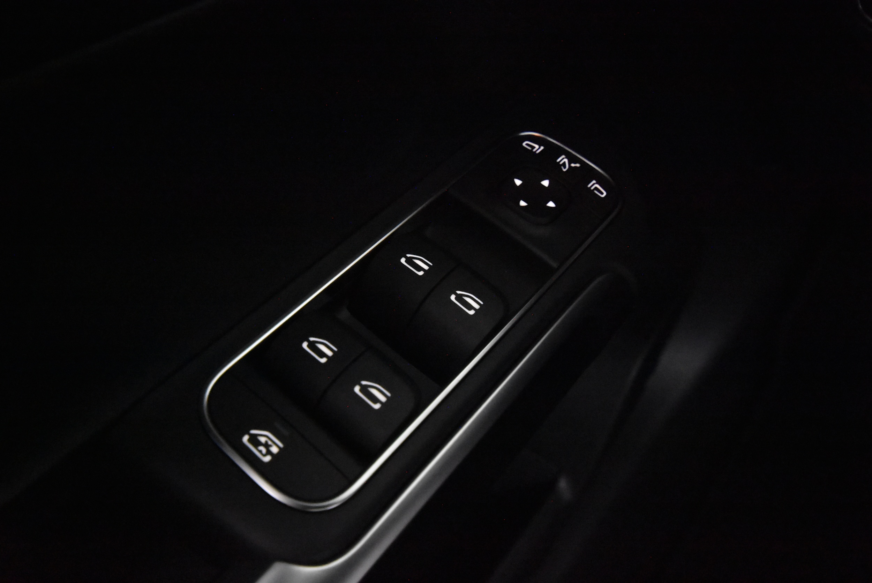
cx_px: 436
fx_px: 727
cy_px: 292
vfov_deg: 43.7
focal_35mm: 30
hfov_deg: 61.9
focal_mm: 20
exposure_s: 1/60
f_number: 5.6
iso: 11400
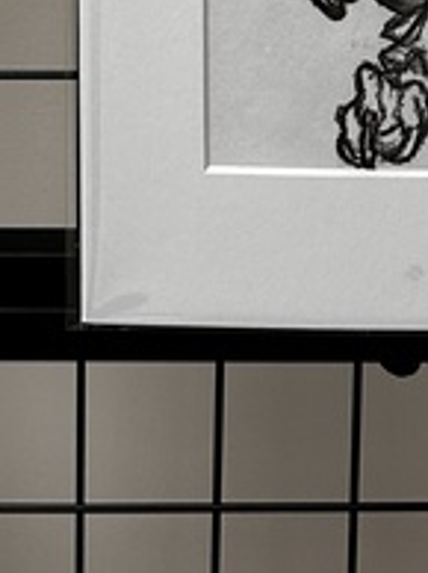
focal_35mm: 127
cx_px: -47
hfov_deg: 11.5
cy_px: -505
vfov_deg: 13.7
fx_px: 2098
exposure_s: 1/120
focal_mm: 6.86
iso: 125
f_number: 1.78
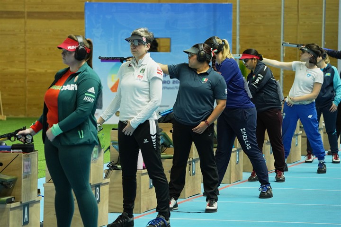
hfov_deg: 10.3
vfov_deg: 6.9
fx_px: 1894
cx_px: 170
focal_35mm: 200
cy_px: 114
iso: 2000
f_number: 6.3
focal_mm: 200
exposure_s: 1/500
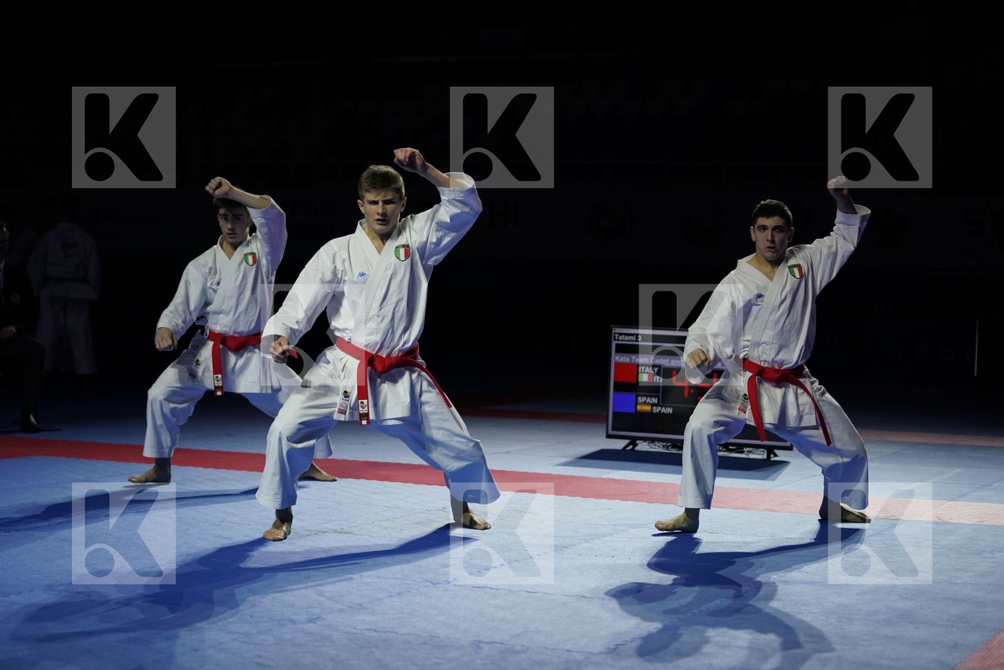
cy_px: 335
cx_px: 502
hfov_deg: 28.8
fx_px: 1952
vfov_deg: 19.5
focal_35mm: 70
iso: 250
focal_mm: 70
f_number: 2.8
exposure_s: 1/500
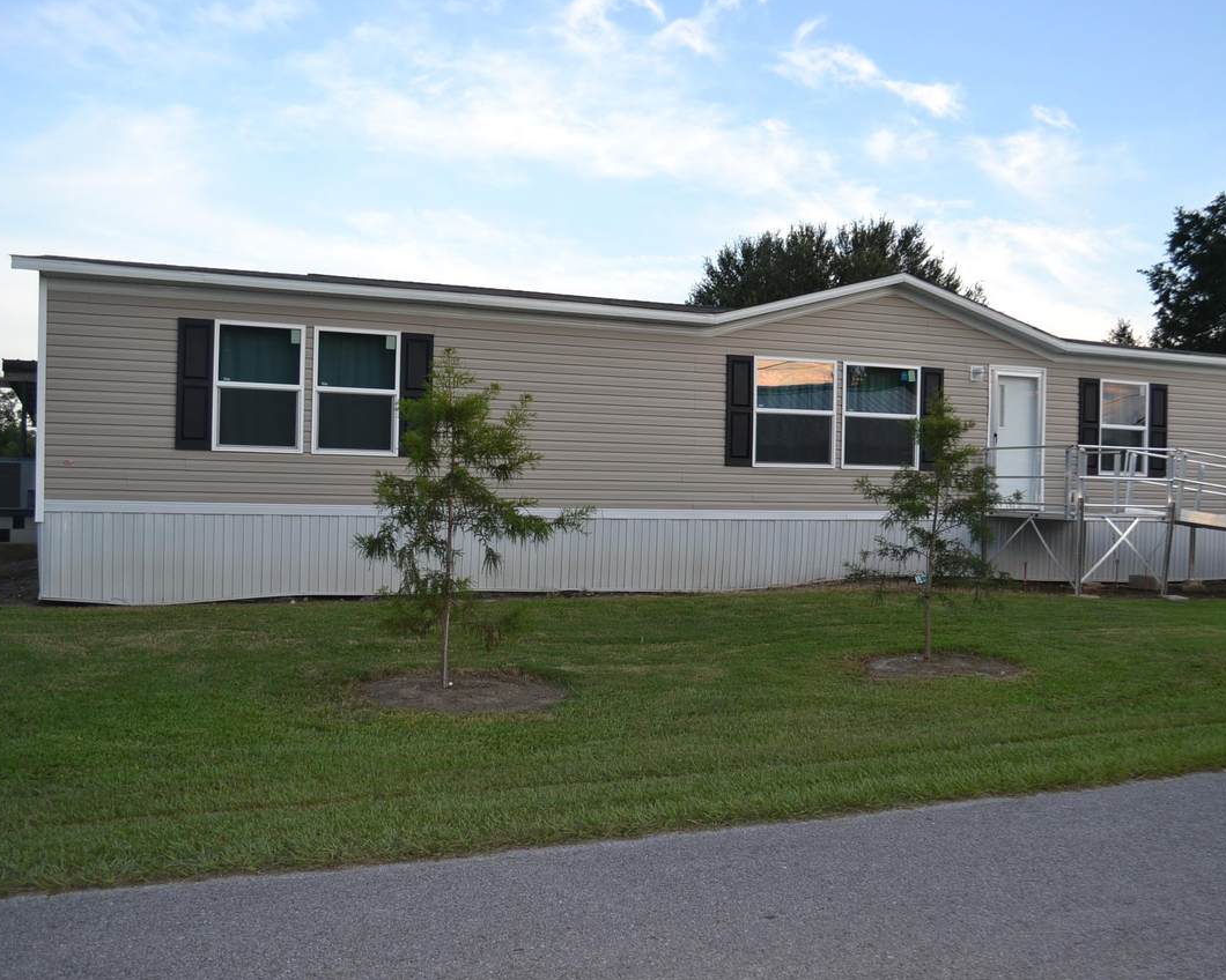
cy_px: 489
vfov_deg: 43.4
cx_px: 694
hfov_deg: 52.7
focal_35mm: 34
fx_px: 1234
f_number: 4
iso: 100
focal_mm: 20
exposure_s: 1/160
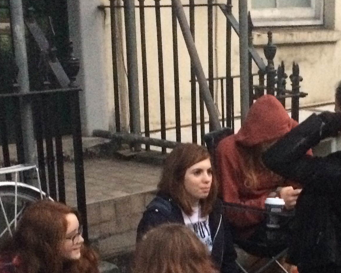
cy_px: 240
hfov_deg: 23.7
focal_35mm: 80
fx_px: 807
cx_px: 240
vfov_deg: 18.9
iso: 500
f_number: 2.2
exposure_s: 1/15
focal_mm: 4.15
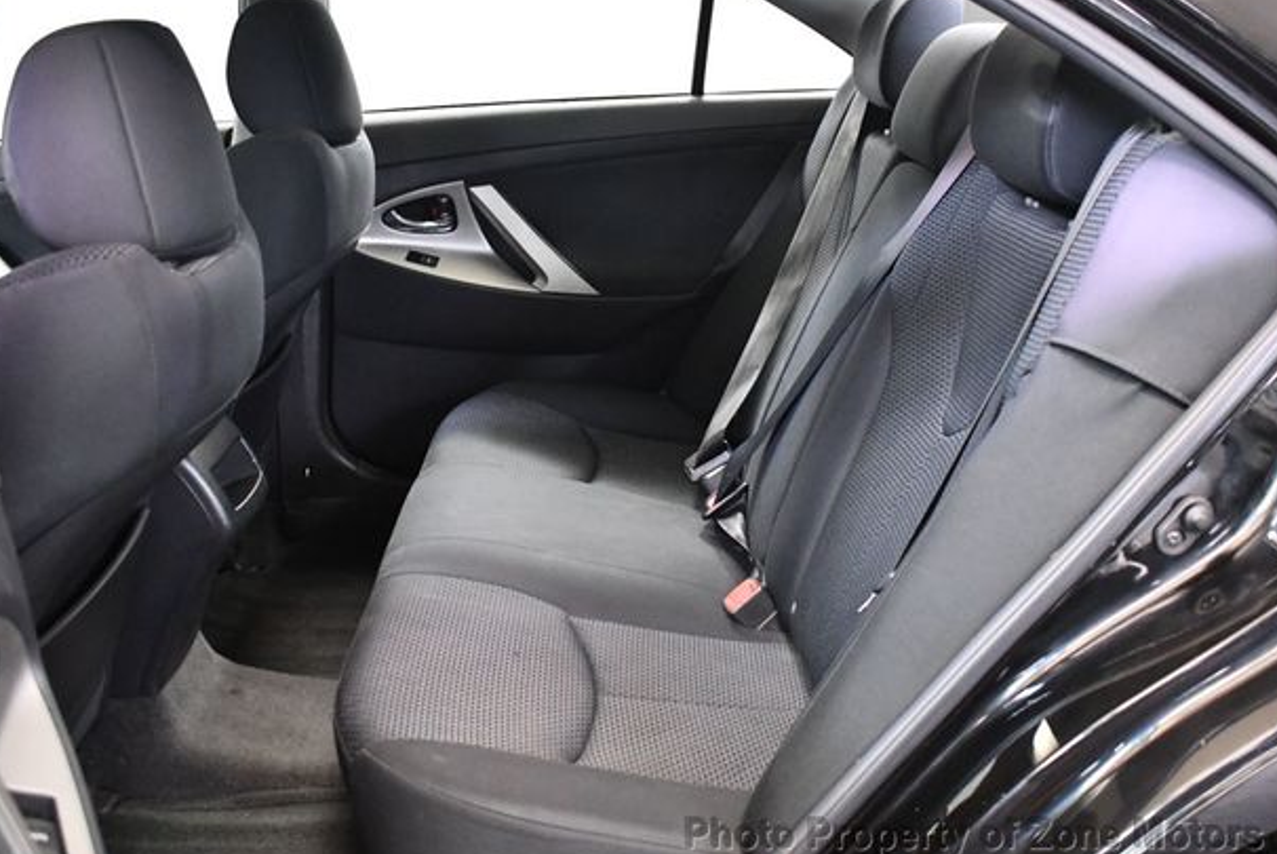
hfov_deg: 50.7
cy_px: 424
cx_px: 660
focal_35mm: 38
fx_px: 1349
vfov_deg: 35.1
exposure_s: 1/60
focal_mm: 18
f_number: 3.5
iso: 4000
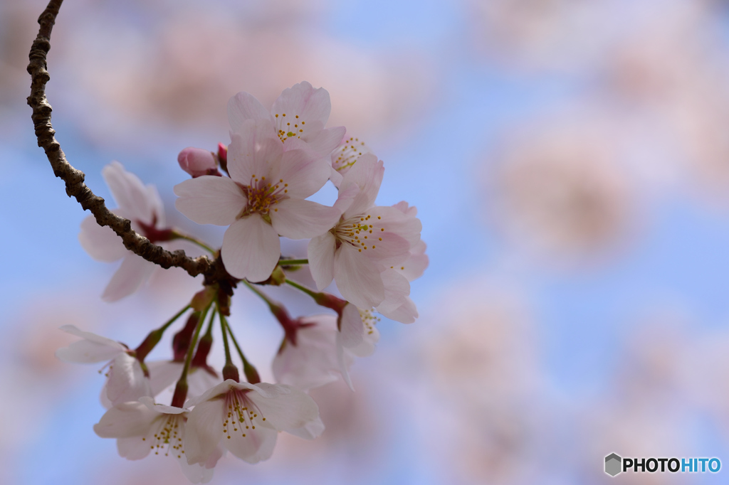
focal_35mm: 158
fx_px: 3188
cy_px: 242
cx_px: 364
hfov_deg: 13.0
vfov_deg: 8.7
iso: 100
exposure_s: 1/500
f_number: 5.6
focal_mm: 105
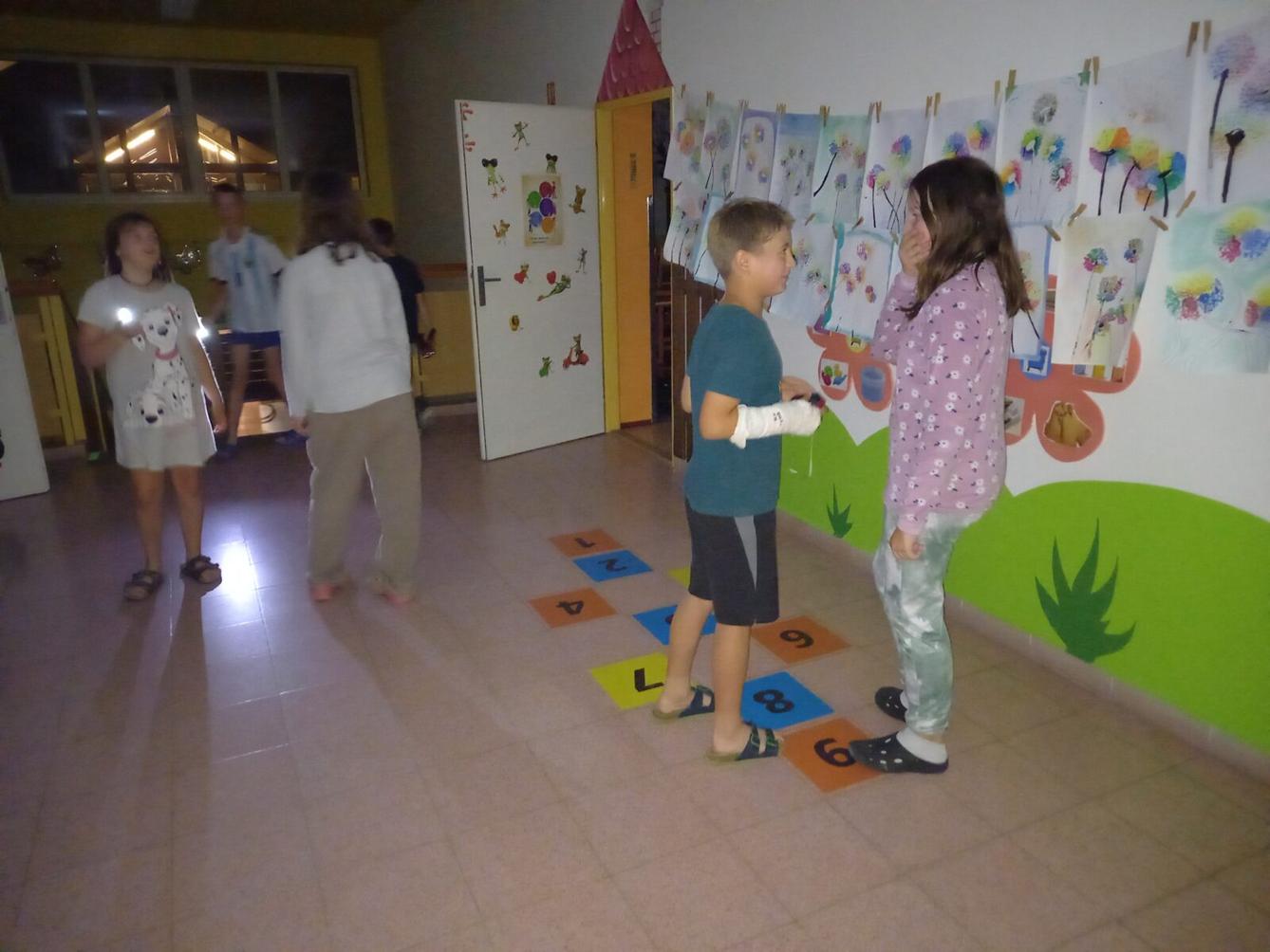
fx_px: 917
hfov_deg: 69.4
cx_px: 635
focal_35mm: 25
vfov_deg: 54.9
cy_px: 476
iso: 2500
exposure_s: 1/16.7
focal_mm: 4.65
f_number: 1.8
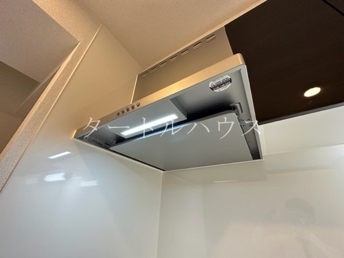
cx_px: 172
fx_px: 139
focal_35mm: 14
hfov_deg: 102.1
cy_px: 129
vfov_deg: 85.7
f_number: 2.2
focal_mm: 2.22
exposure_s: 1/120
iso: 320
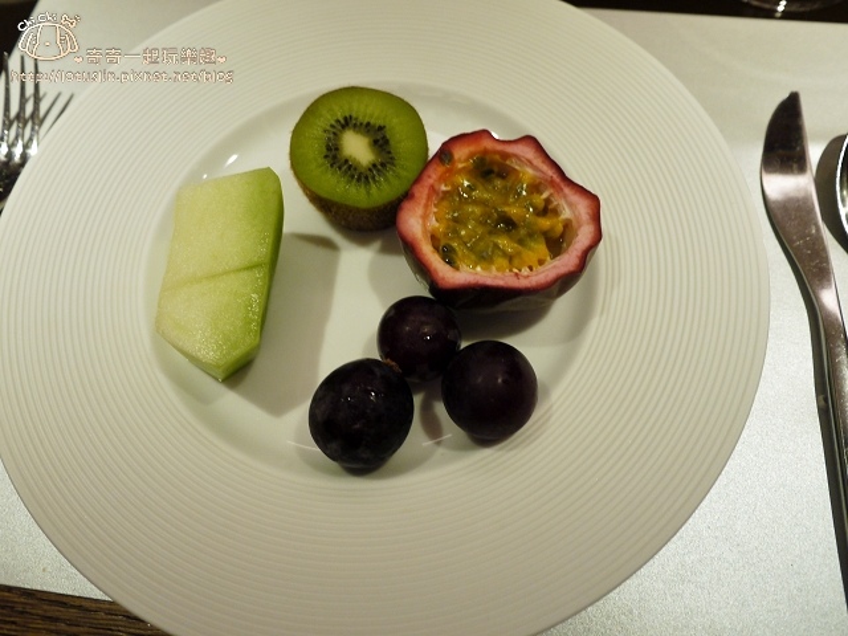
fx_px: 686
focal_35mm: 28
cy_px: 318
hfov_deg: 63.4
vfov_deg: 49.7
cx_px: 424
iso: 400
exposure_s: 1/50
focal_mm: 14
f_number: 2.5
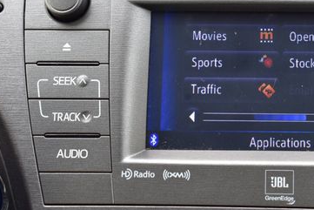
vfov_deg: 16.0
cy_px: 65
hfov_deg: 23.4
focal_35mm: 85
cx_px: 268
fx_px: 742
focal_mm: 32
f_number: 8
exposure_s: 1/50
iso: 400
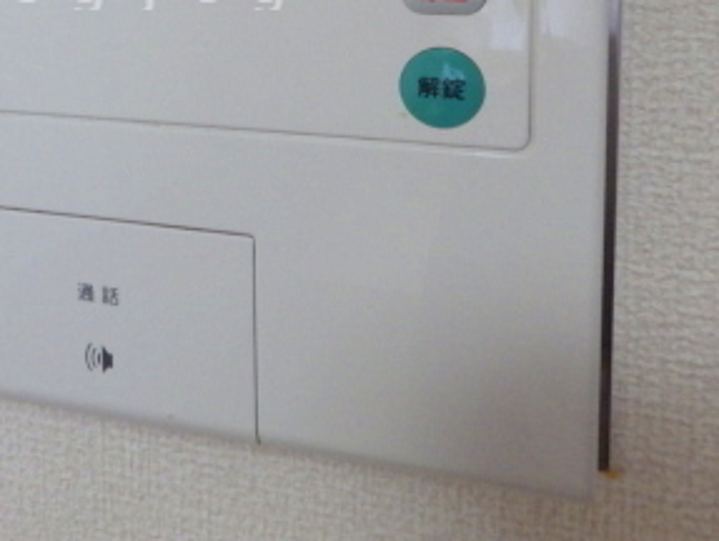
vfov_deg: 27.7
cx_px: 125
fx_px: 1019
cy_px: -20
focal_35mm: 49
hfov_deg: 37.2
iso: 250
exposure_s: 1/45
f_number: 3.1
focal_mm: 4
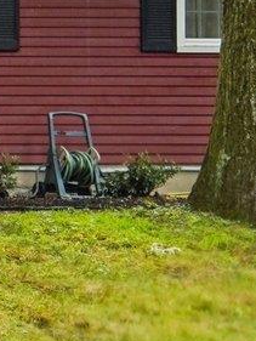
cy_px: 67
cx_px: -502
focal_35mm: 98
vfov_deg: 19.8
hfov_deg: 10.7
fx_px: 966
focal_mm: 14
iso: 400
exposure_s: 1/30
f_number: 8
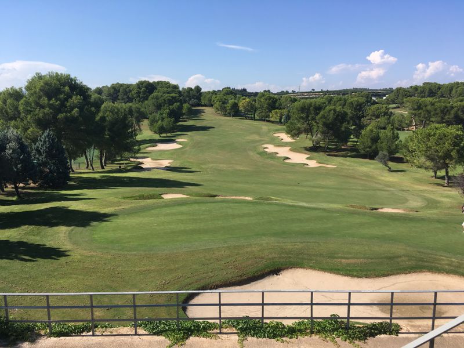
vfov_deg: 48.2
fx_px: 389
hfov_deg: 61.7
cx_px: 232
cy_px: 174
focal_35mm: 29
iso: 25
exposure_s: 1/1451
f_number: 2.2
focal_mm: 4.15
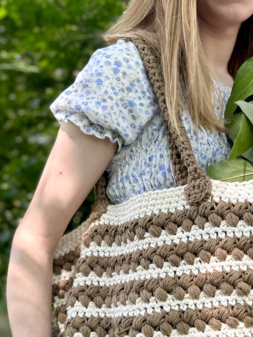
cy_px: 253
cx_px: 180
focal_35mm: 44
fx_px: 429
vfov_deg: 41.7
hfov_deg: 32.4
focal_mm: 6.86
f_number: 1.78
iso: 64
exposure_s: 1/210
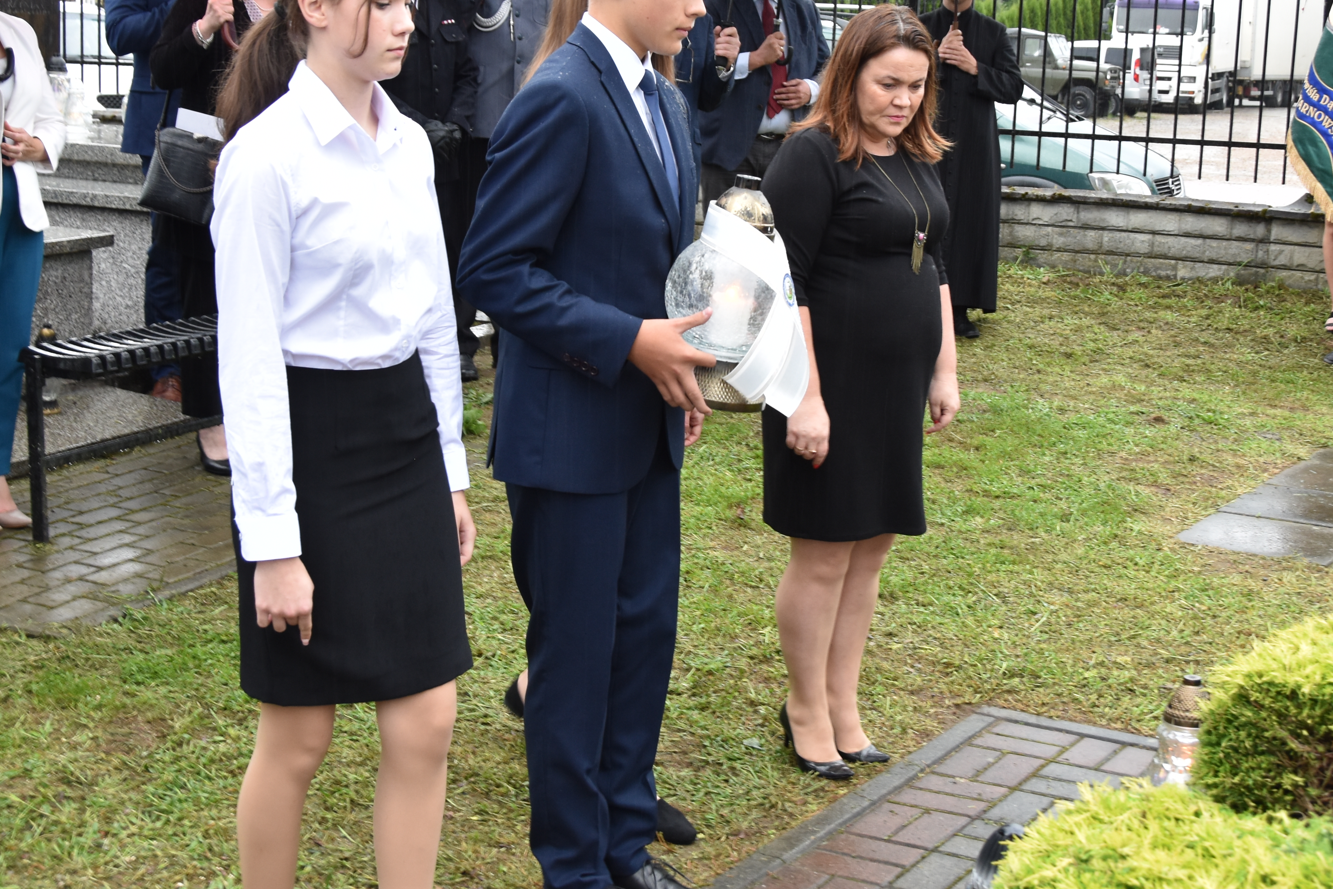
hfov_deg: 37.4
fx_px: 1962
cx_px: 767
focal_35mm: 53
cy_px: 406
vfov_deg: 25.5
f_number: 3.8
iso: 450
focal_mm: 22
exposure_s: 1/30
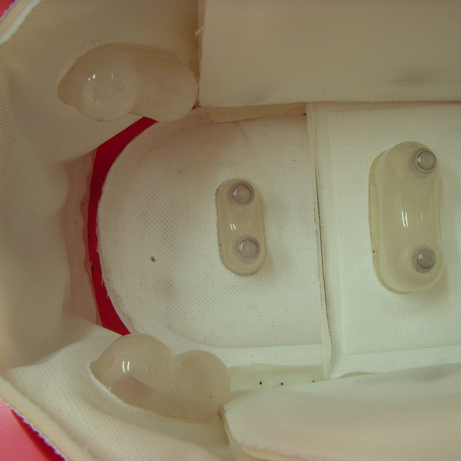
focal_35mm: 45
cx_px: 293
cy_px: 230
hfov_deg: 37.3
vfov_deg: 37.6
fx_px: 678
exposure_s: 1/30
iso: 200
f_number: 3.3
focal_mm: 6.3
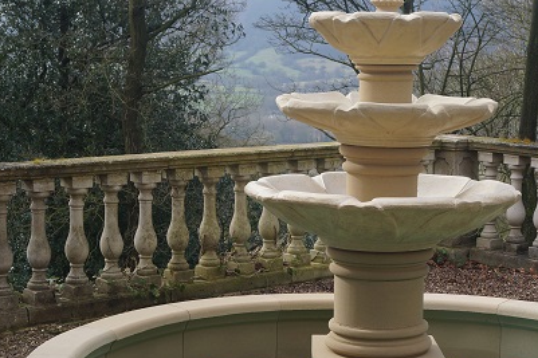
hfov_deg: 25.0
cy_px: 268
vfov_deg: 16.8
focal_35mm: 81
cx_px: 352
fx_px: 1210
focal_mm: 30
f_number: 6.3
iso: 100
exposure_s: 1/125
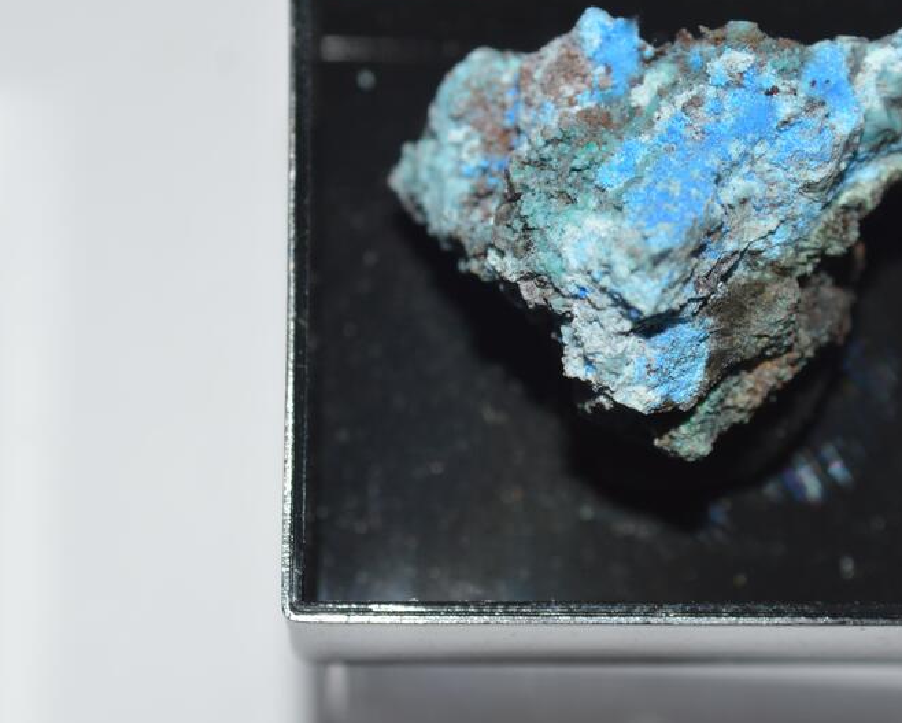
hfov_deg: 13.1
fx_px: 3923
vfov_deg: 10.5
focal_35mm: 147
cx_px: 669
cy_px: 226
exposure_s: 1/60
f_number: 8
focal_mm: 55
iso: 100
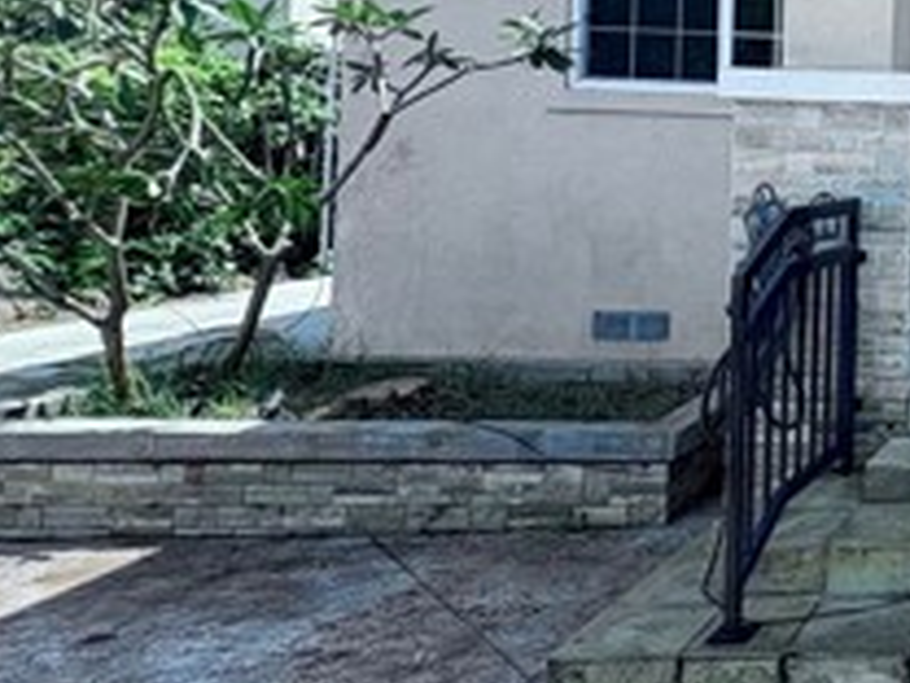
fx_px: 1130
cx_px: 1317
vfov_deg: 32.7
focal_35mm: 43
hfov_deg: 29.6
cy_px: 136
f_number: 2.2
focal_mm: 2.22
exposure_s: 1/435
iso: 40
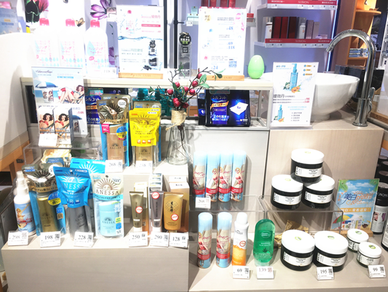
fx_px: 325
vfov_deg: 48.3
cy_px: 146
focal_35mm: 29
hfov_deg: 61.6
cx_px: 194
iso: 25
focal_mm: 4.15
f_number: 2.2
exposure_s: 1/100
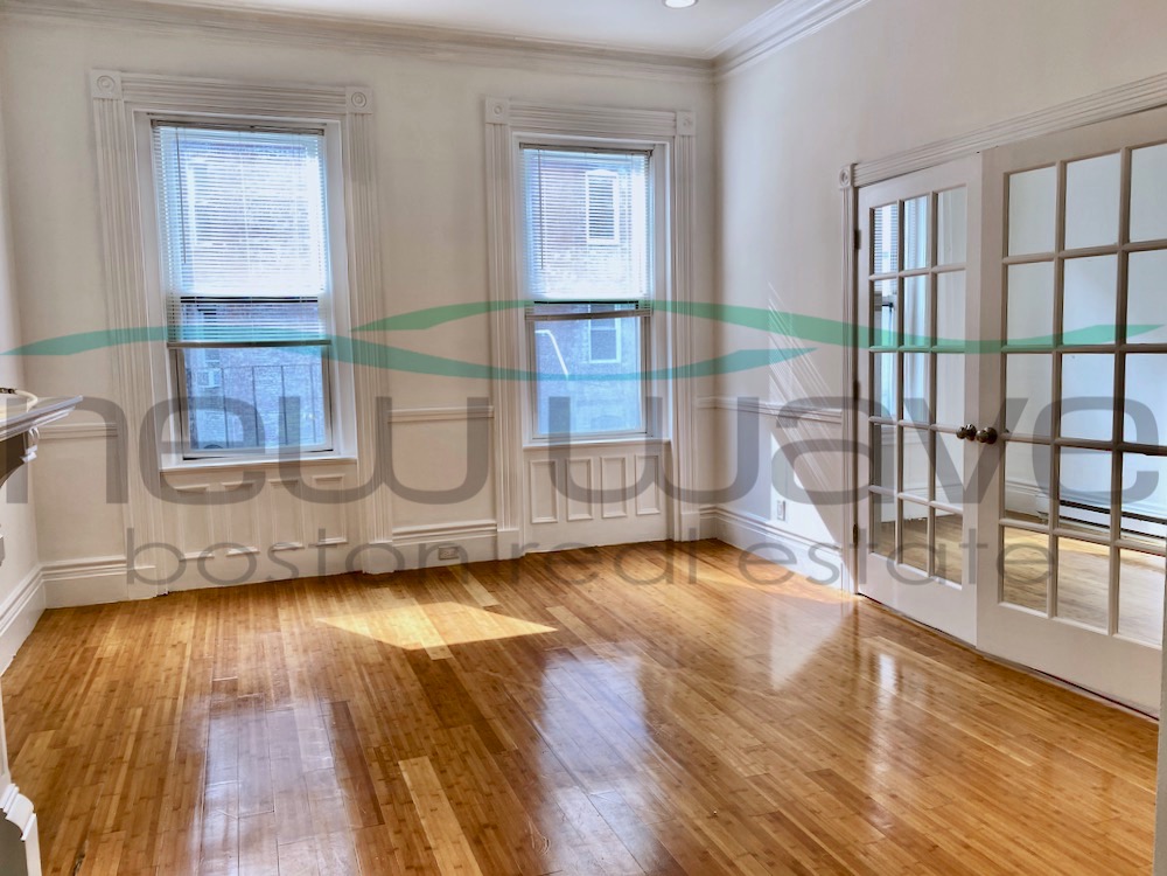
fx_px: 877
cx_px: 584
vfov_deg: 53.1
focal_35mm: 26
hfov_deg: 67.3
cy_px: 438
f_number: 1.8
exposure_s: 1/121
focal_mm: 4.25
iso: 32
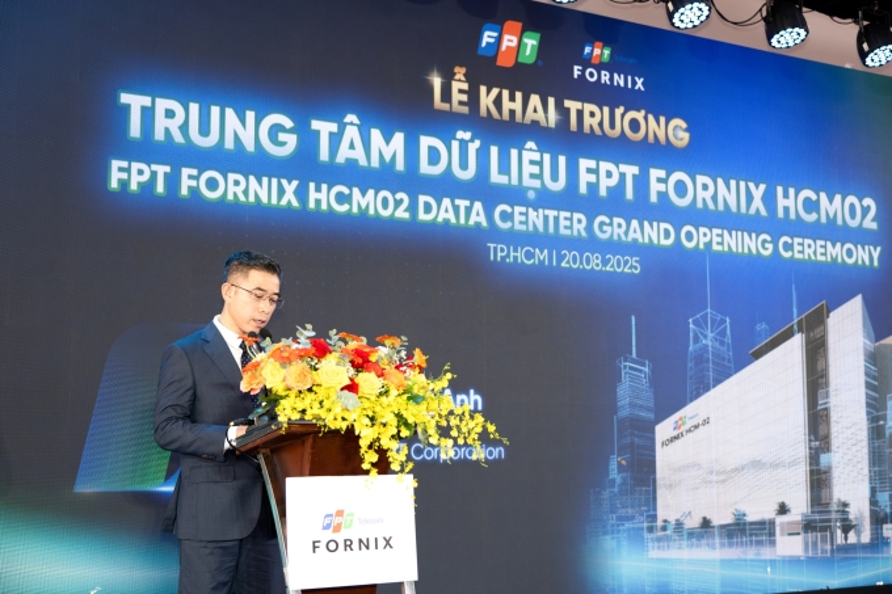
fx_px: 1338
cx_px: 446
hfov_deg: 36.9
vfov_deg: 25.0
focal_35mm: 54
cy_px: 297
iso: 250
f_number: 2.8
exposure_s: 1/200
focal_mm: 54
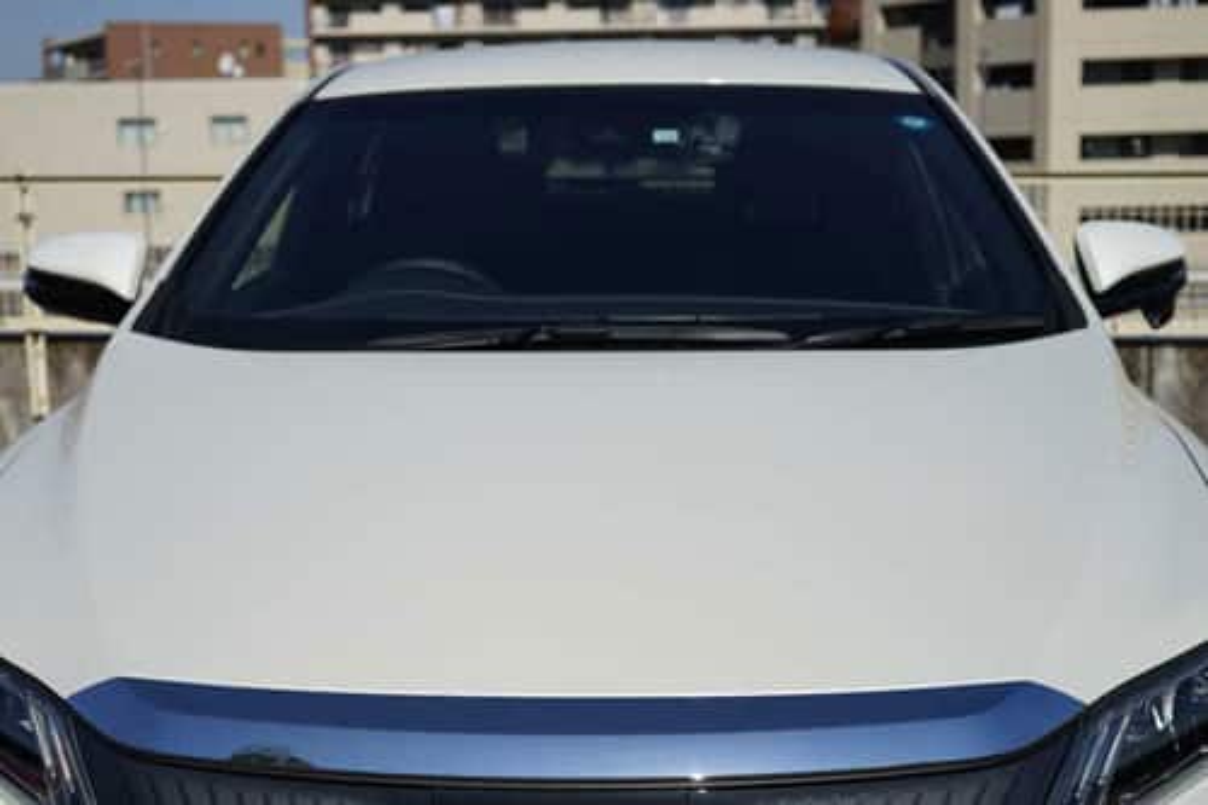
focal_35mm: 50
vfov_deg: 27.0
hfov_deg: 39.6
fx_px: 1677
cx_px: 604
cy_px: 402
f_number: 5.6
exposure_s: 1/1250
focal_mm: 50
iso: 100
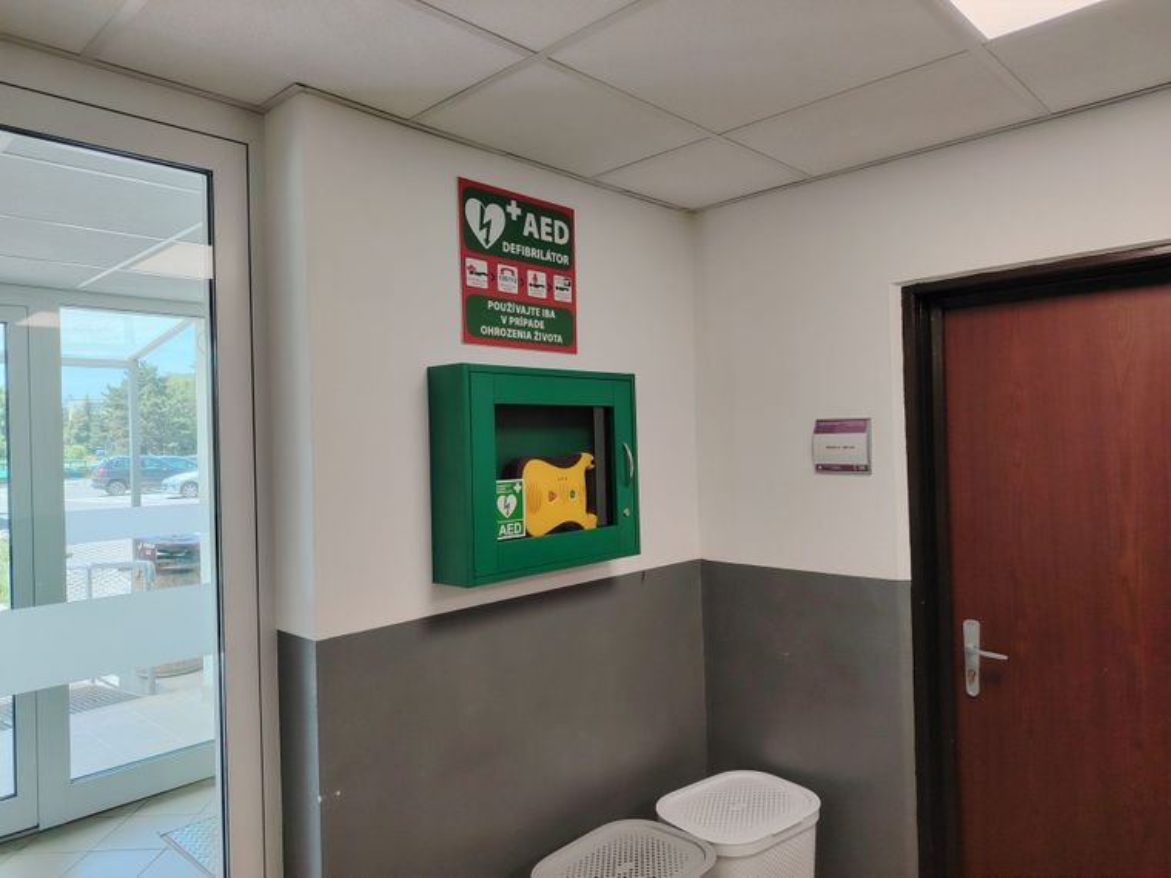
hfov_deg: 71.6
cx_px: 586
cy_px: 439
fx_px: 812
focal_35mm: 24
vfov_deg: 56.8
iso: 241
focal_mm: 5.25
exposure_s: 1/100
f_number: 1.75
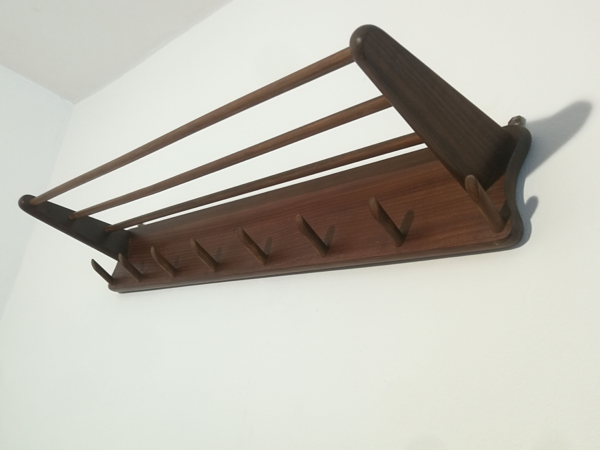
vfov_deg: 42.9
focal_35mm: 33
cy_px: 225
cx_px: 300
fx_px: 572
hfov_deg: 55.4
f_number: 2.2
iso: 125
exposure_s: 1/50
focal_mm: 3.95
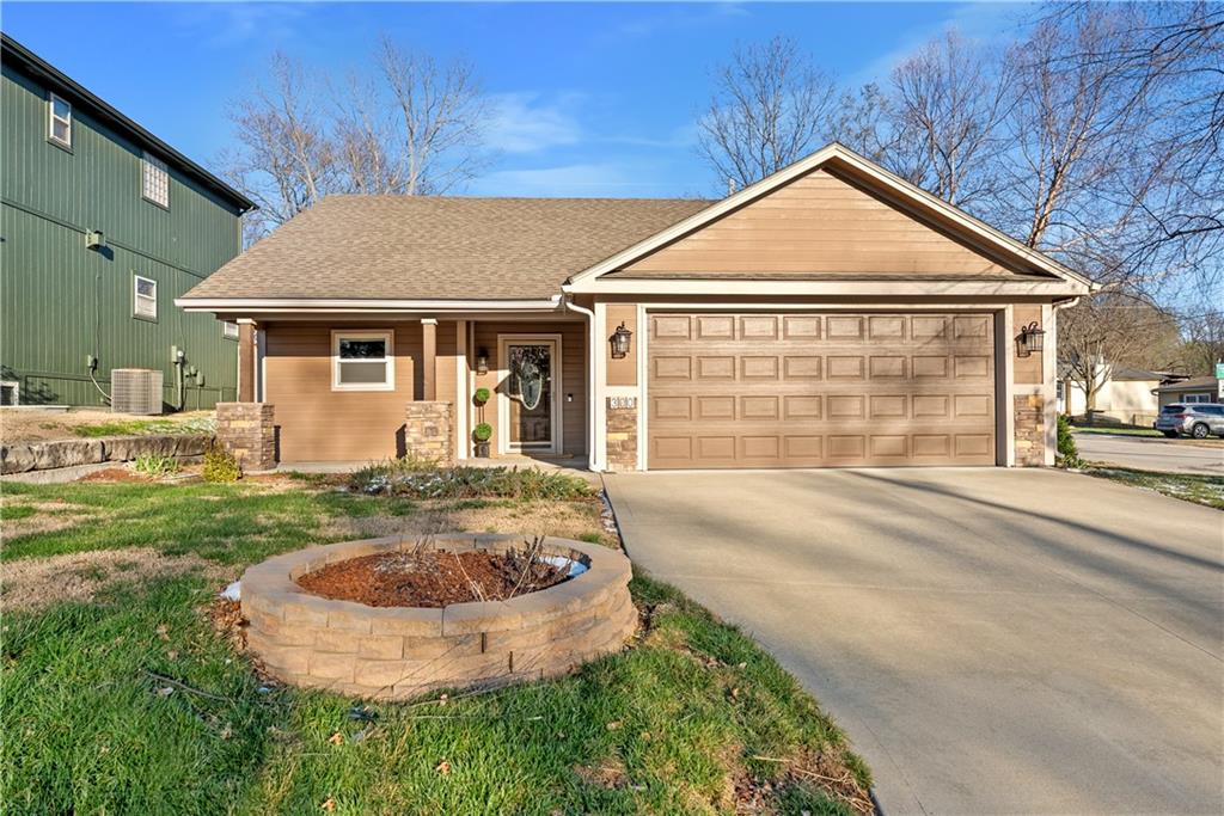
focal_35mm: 23
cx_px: 612
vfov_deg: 55.1
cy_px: 408
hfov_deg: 76.1
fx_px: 782
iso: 100
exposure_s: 1/80
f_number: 8
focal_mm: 23
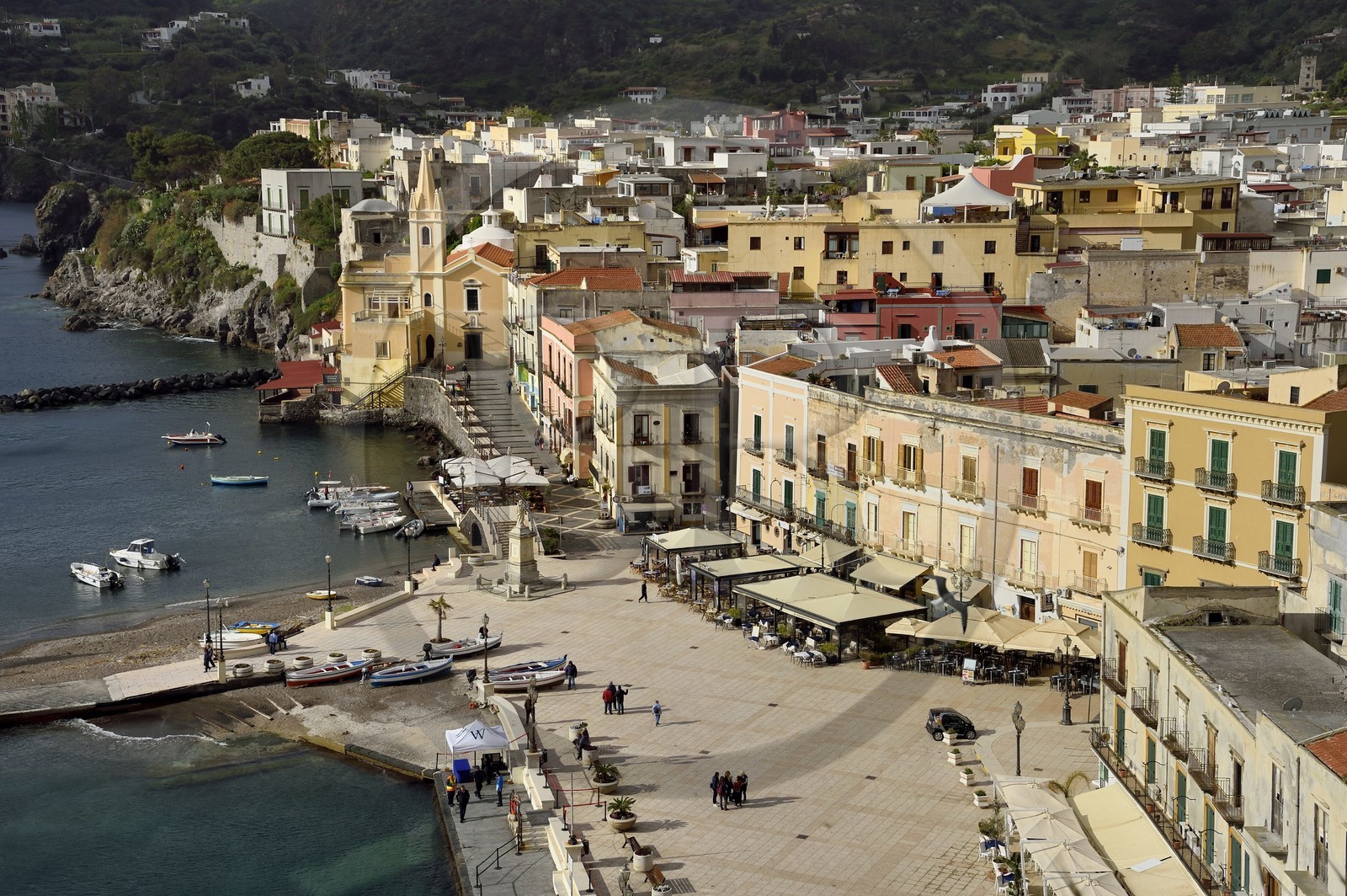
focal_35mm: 55
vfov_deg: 24.6
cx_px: 674
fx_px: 2056
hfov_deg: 36.3
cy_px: 448
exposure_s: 1/250
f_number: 16
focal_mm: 55
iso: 200
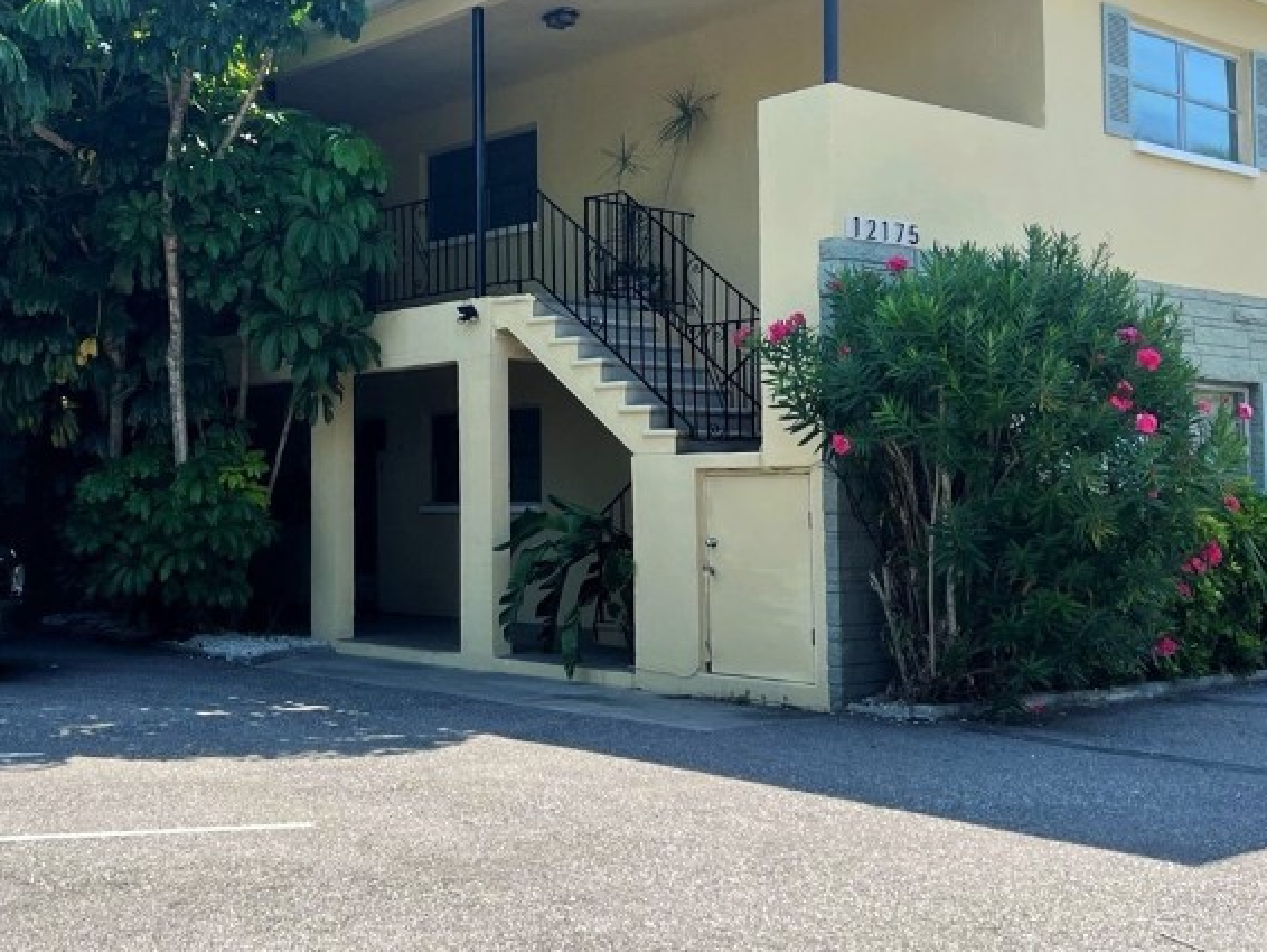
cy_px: 390
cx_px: 454
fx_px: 1721
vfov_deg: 30.8
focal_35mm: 47
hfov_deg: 40.1
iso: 50
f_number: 1.5
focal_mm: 5.7
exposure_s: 1/2513
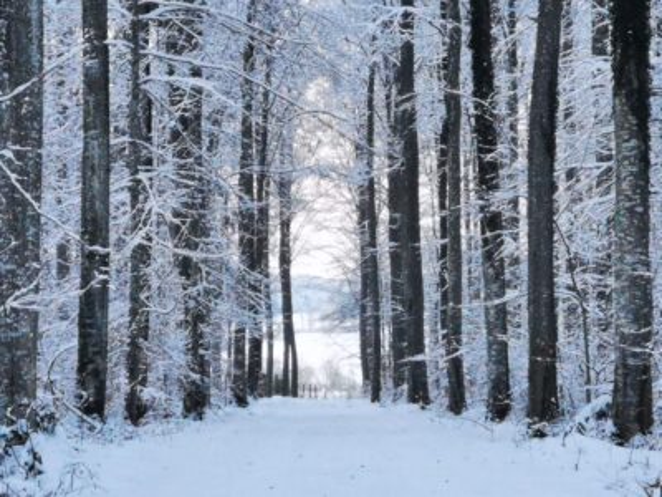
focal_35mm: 149
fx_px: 2849
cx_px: 331
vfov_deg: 10.0
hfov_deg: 13.3
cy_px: 248
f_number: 2.4
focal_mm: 3.95
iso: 160
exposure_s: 1/50
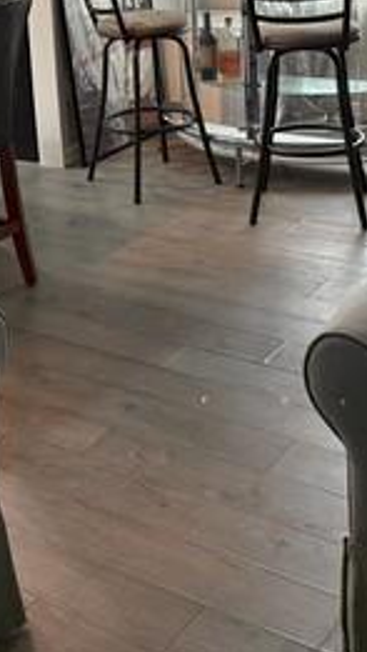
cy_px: 67
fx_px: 1106
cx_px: 25
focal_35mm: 64
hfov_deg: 18.5
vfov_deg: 31.3
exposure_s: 1/60
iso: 250
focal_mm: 6.76
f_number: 1.78
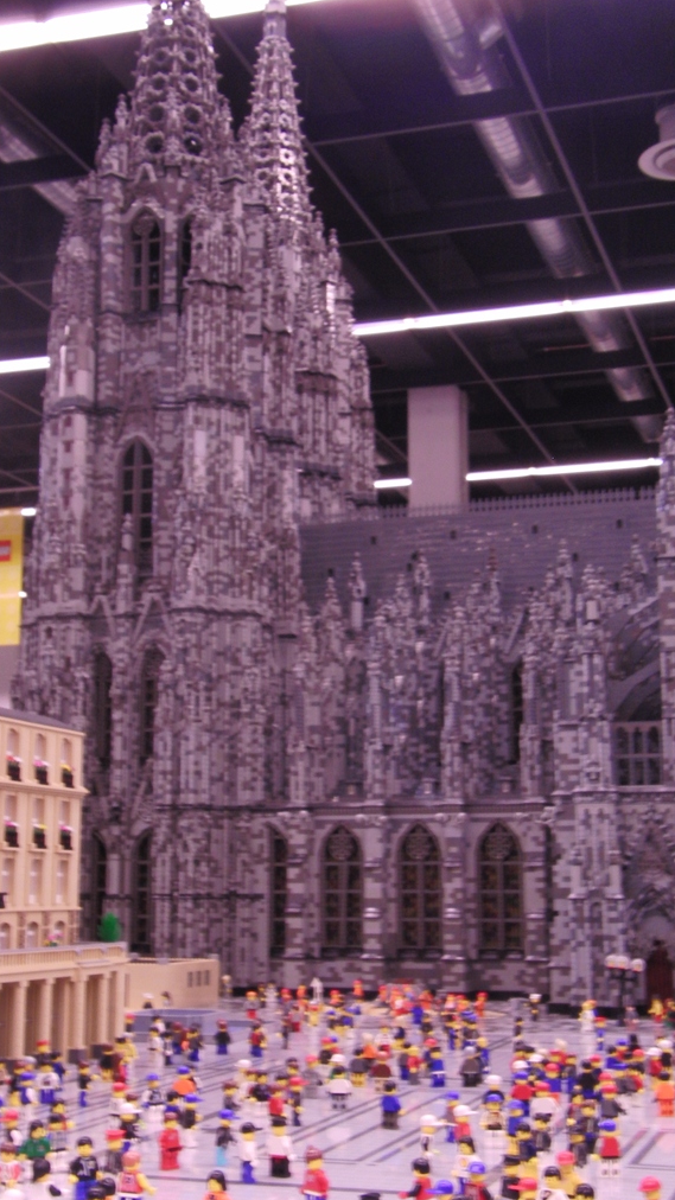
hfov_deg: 22.2
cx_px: 359
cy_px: 601
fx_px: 1719
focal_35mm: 54
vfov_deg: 38.5
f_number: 6.6
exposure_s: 1
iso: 100
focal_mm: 8.7
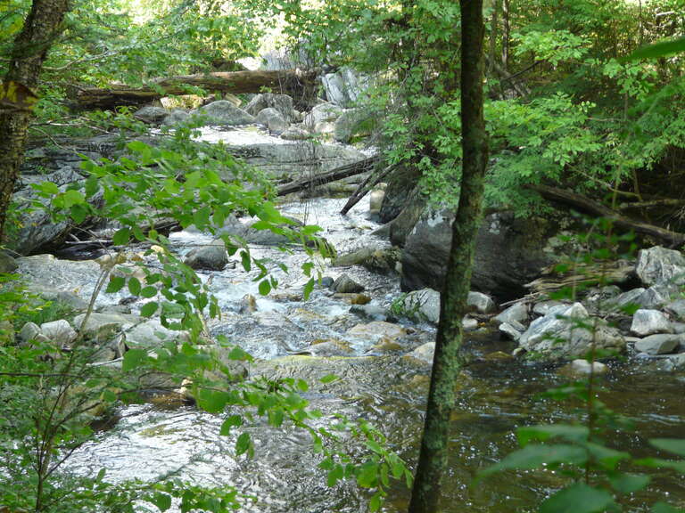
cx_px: 342
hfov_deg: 17.3
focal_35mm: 114
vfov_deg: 13.0
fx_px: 2256
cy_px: 256
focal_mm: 18.8
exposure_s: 1/50
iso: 200
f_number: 3.6
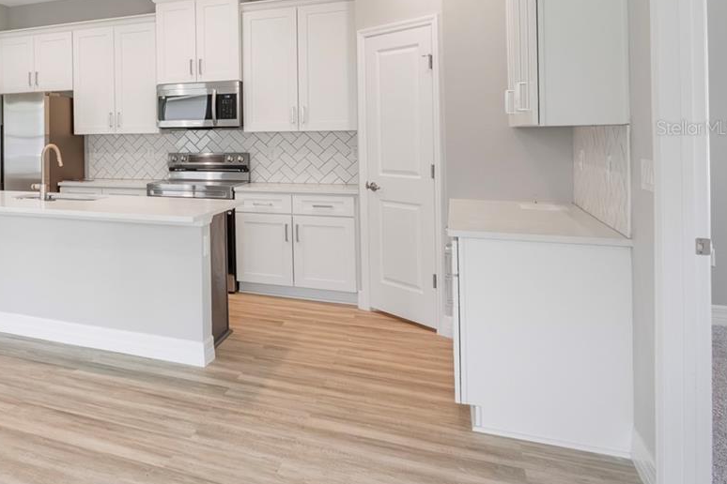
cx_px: -11
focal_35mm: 31
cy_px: 128
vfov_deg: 41.2
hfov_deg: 48.7
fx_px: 626
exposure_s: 1/100
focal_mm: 10
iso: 250
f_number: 9
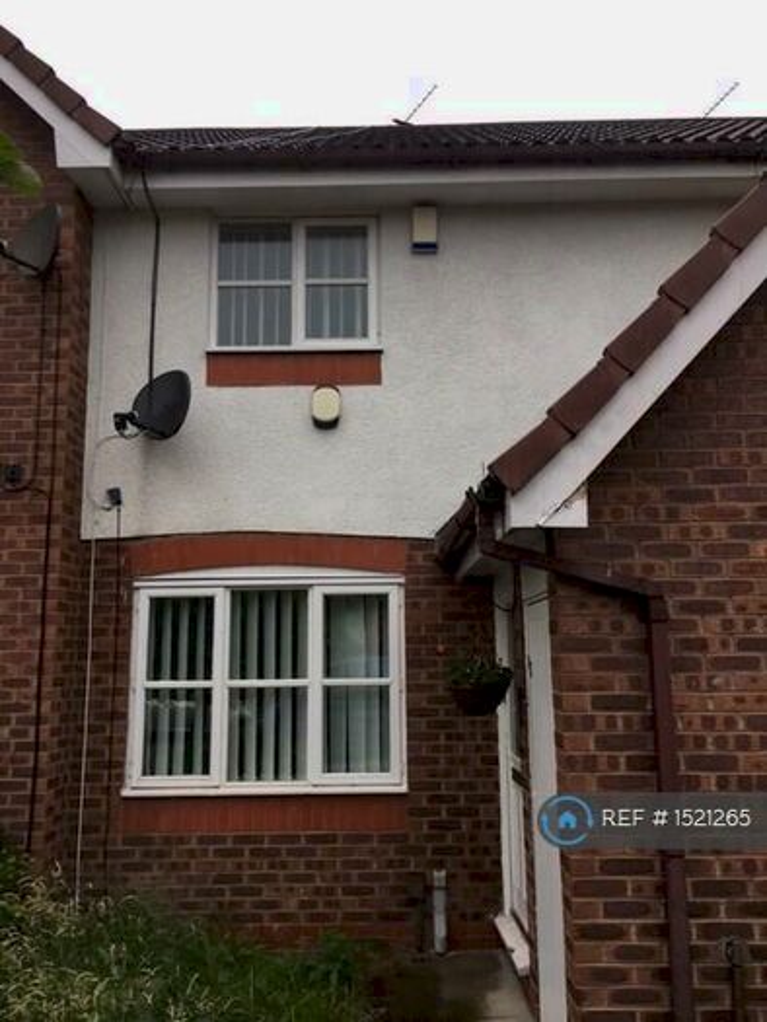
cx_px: 384
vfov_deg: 61.6
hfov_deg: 48.2
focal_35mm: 29
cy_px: 511
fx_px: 856
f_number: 2.2
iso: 25
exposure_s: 1/100
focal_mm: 4.15
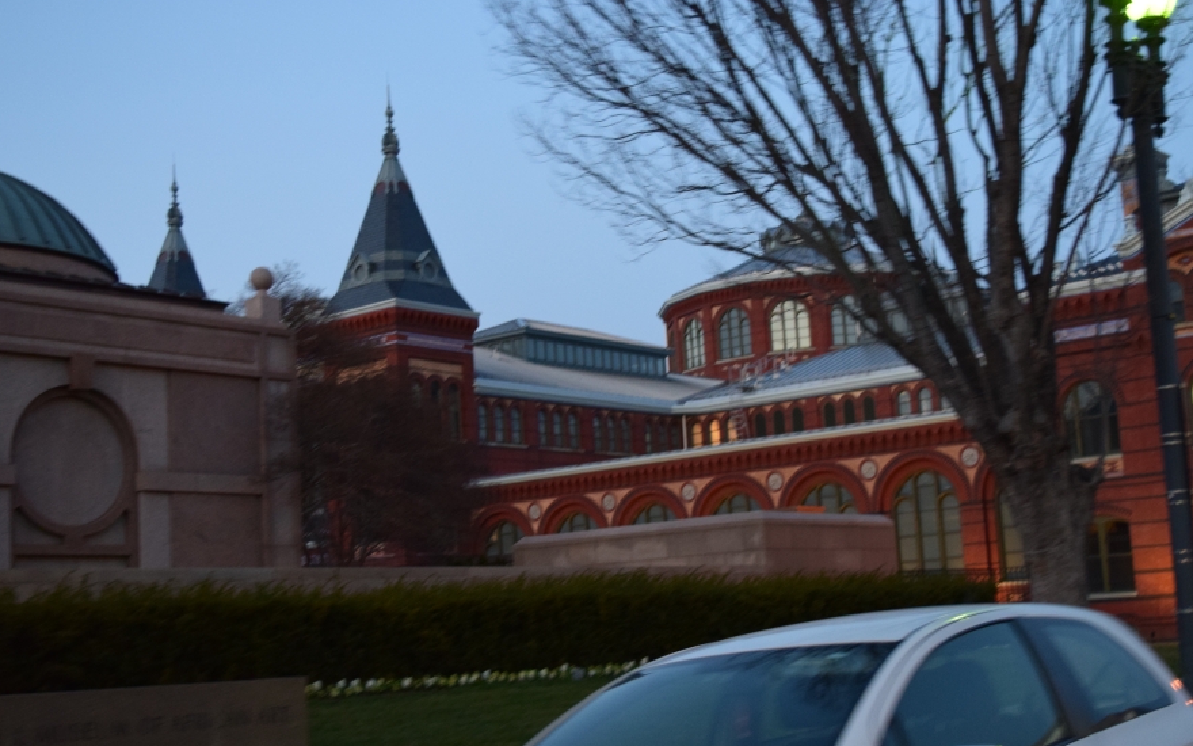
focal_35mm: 52
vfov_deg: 25.1
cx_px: 606
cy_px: 391
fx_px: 1677
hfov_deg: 39.1
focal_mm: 29
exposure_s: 1/60
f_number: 4.5
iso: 1600
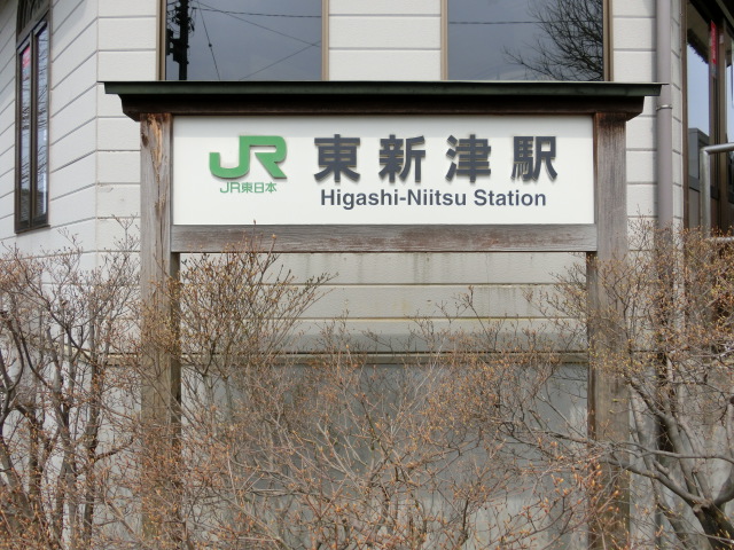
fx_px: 530
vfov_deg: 54.9
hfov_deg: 69.4
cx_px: 367
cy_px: 275
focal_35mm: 25
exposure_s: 1/1000
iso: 80
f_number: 3.5
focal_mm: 4.5
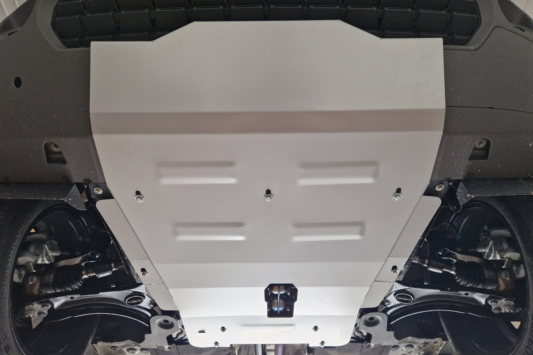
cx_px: 266
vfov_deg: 53.1
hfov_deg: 73.8
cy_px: 183
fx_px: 355
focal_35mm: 24
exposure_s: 1/180
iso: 200
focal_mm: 5.4
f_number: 1.8
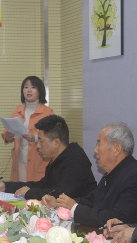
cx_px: 5
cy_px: 121
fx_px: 801
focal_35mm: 124
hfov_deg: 9.7
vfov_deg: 17.3
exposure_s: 1/60
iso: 800
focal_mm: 52
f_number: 5.6
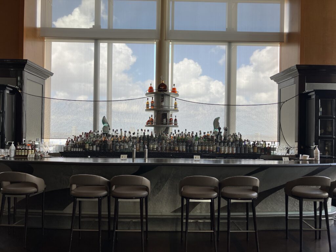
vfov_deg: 49.7
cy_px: 126
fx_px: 272
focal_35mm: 28
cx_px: 168
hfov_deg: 63.4
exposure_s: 1/164
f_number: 1.8
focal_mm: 3.99
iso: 25
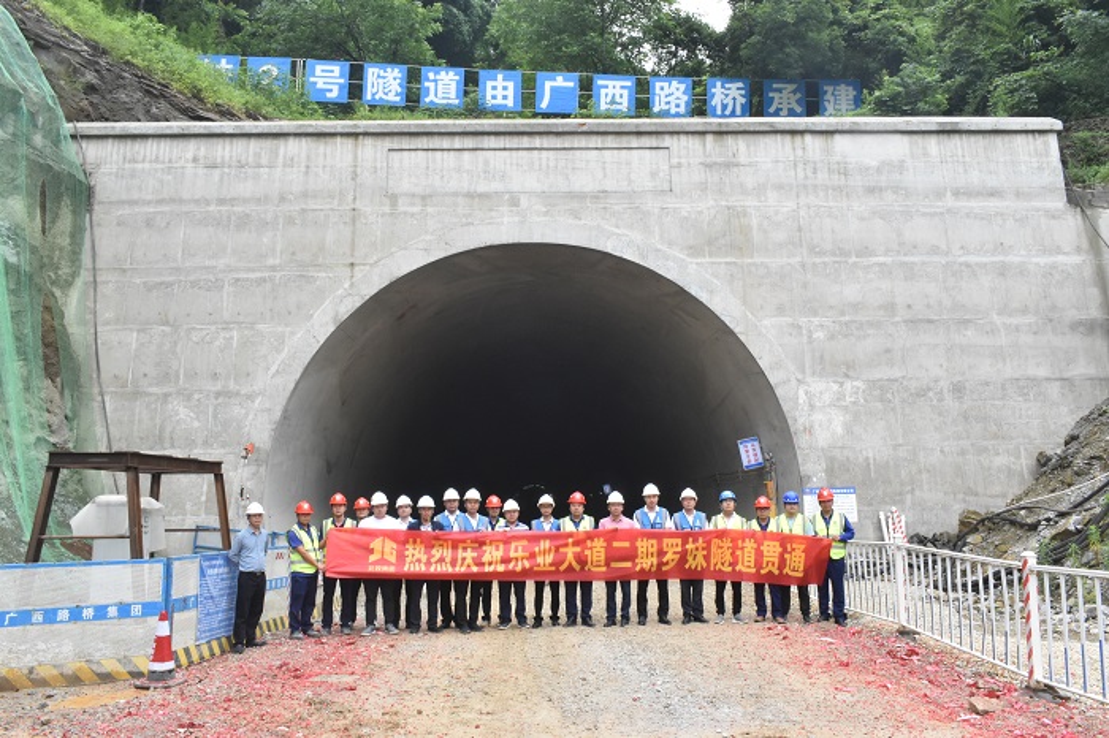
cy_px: 369
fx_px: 924
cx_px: 554
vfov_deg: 43.6
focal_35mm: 30
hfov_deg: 62.0
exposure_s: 1/60
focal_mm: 20
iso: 1250
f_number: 25
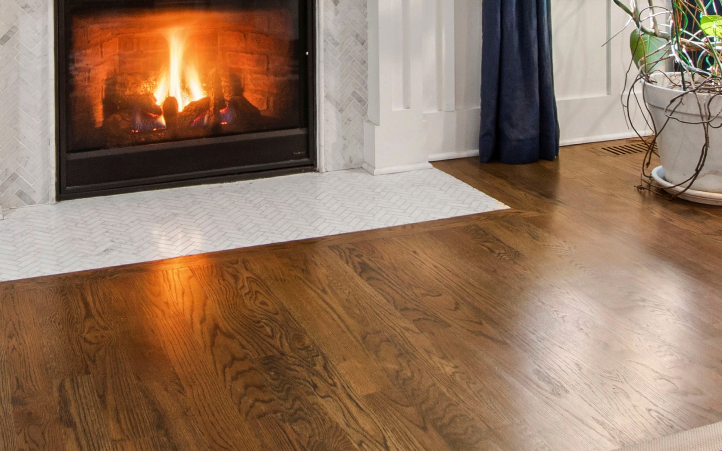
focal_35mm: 44
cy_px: -50
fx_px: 866
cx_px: 298
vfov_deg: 26.8
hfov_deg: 45.1
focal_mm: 10
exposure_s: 1.6
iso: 100
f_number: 8
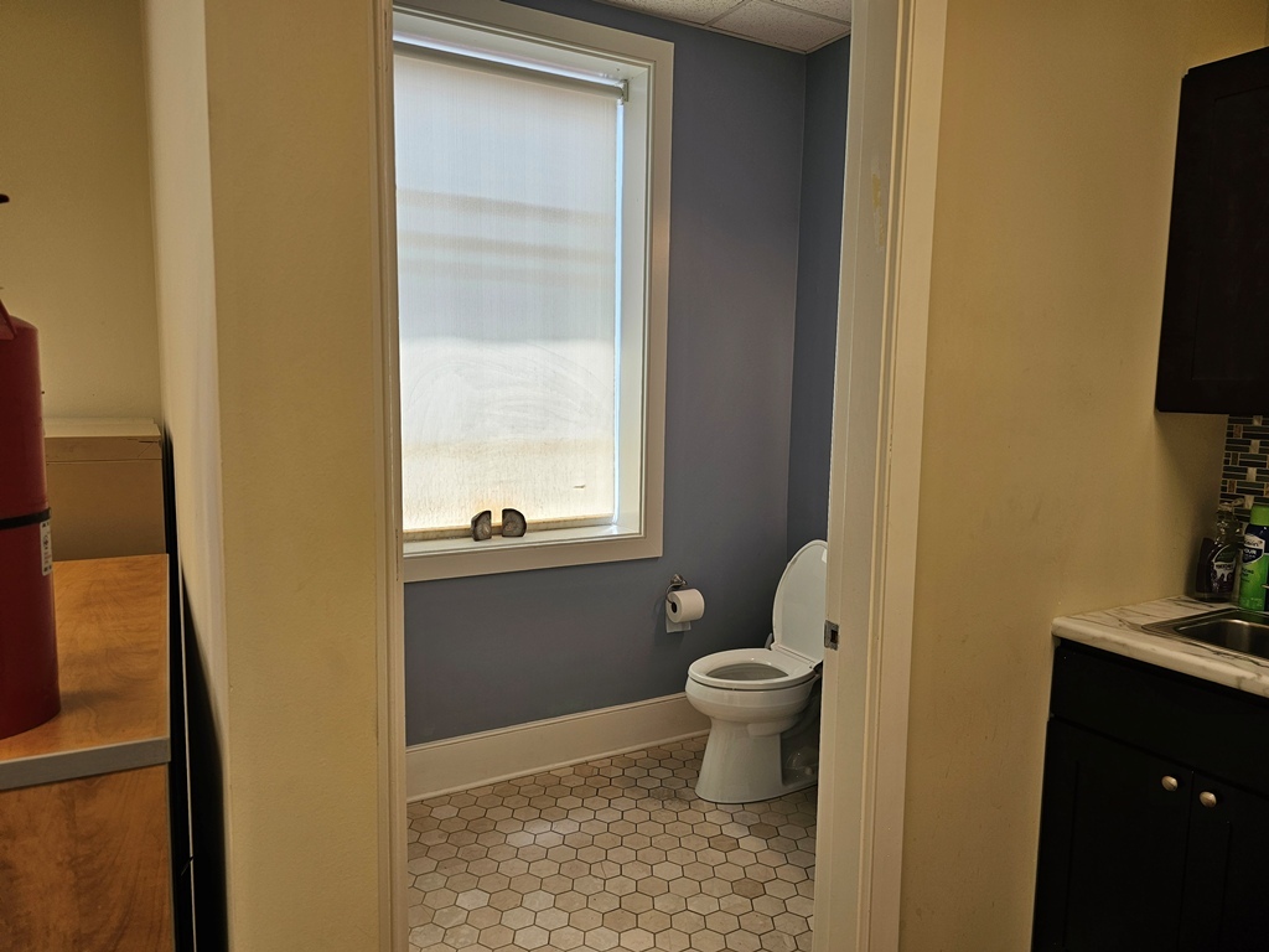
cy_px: 476
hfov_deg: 73.9
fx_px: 843
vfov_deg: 58.9
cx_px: 634
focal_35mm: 23
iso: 40
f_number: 1.7
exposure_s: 1/120
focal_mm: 6.3
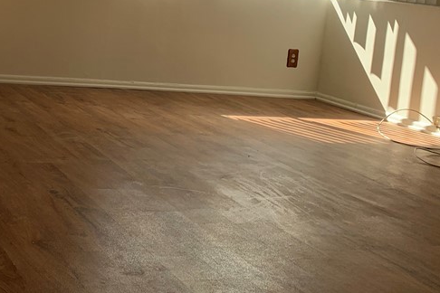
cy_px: 5
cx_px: 40
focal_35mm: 57
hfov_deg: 33.1
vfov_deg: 22.9
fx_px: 697
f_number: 1.8
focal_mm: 4.25
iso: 25
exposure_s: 1/455
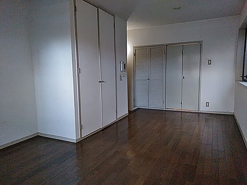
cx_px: 124
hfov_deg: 65.3
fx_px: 193
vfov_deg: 51.4
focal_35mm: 27
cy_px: 92
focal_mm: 3.46
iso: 670
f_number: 2.2
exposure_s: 1/30
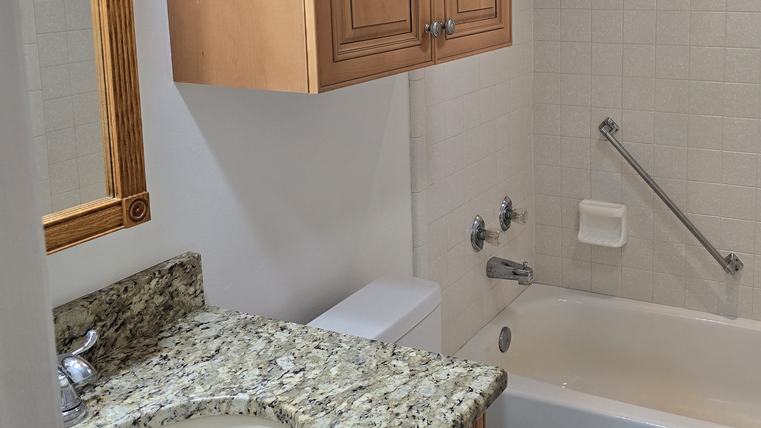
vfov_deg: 28.0
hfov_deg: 47.3
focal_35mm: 42
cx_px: 527
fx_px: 847
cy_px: 109
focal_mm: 6.3
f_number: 1.7
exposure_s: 1/120
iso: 125
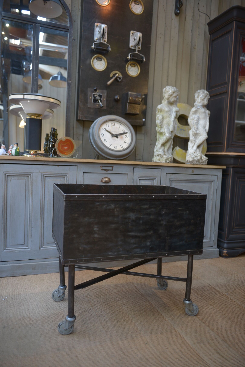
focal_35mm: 29
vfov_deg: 63.6
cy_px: 184
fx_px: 296
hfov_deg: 45.0
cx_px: 122
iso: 320
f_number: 2.8
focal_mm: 29
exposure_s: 1/50
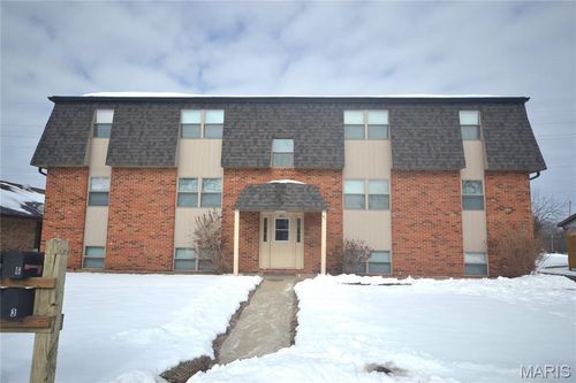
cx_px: 288
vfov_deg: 50.4
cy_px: 192
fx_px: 408
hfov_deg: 70.5
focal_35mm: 26
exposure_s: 1/250
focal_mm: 17
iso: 100
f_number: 5.3
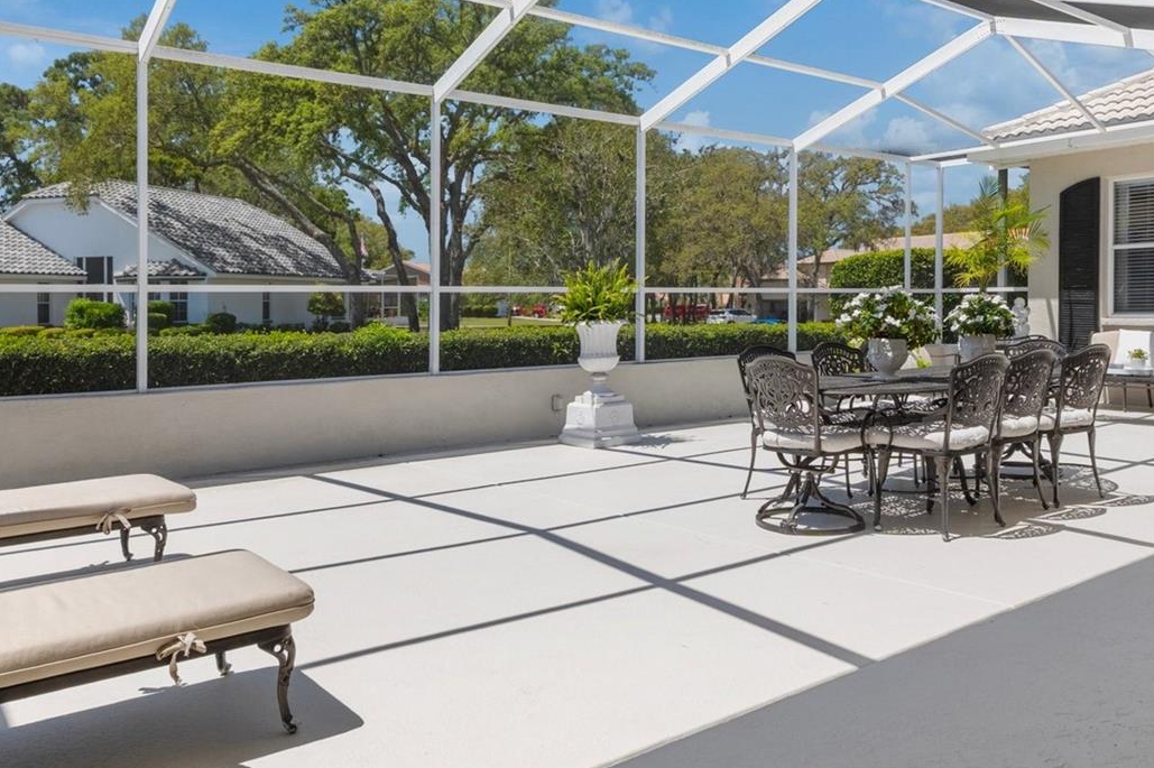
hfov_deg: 65.4
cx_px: 611
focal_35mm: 28
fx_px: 897
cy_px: 315
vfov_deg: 46.2
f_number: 8
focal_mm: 12
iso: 250
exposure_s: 1/750
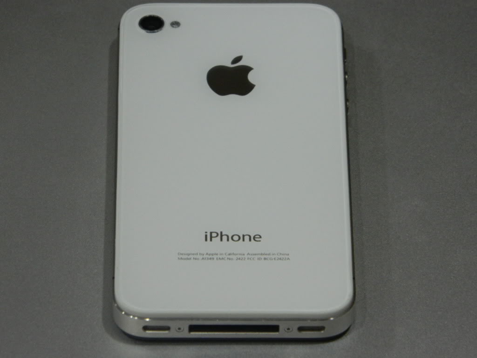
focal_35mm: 278
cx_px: 238
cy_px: 179
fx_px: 3831
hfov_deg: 7.1
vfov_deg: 5.3
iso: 400
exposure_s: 1/30
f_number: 5.6
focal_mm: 50
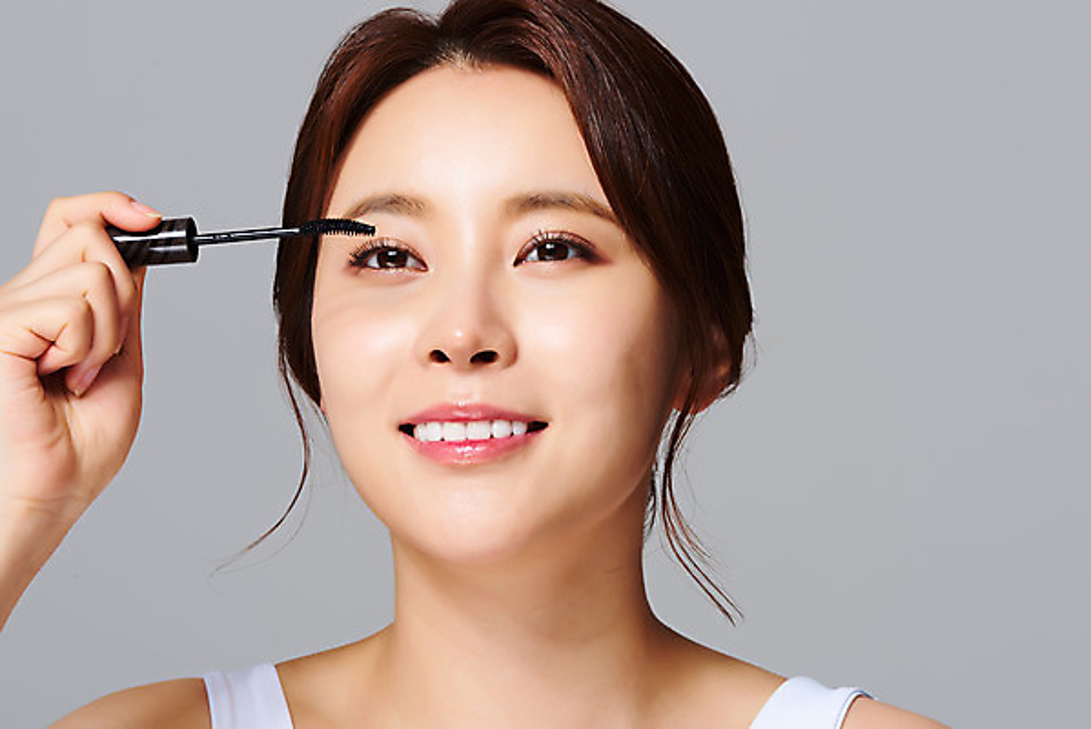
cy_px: 364
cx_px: 546
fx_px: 3183
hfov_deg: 19.4
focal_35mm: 105
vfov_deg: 13.1
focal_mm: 105
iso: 64
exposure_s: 1/125
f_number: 16
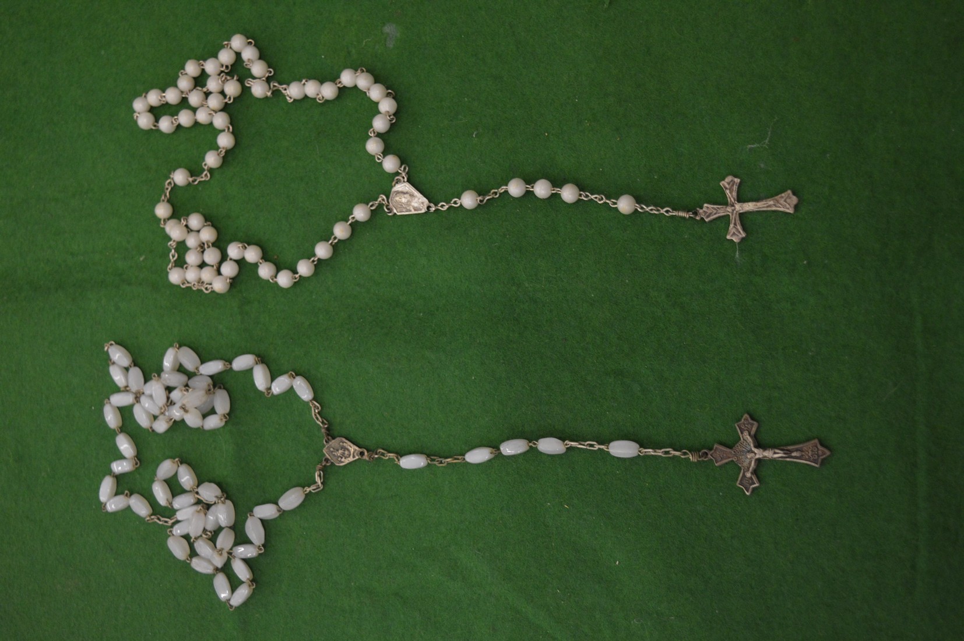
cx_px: 482
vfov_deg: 26.4
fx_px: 1365
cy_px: 320
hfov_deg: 38.9
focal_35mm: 51
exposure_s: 1/60
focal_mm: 34
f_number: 4.5
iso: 1000
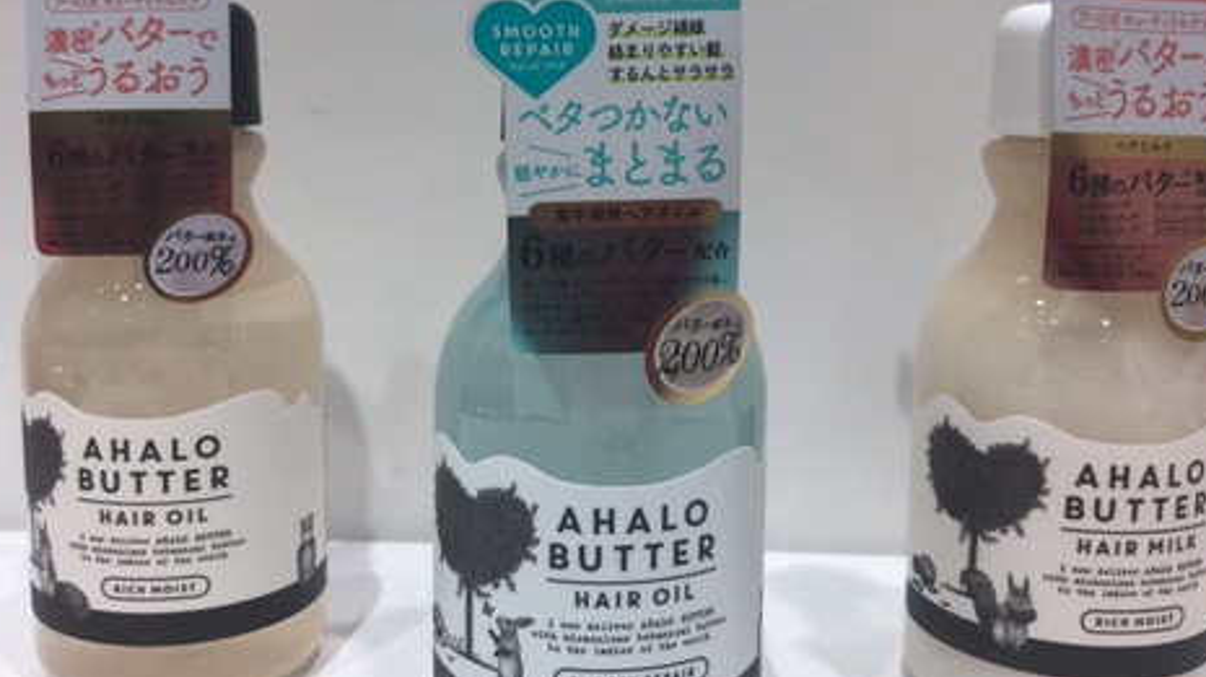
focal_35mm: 42
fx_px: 1342
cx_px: 581
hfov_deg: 48.4
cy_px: 239
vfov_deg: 28.2
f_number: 1.8
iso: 20
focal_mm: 3.99
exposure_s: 1/137
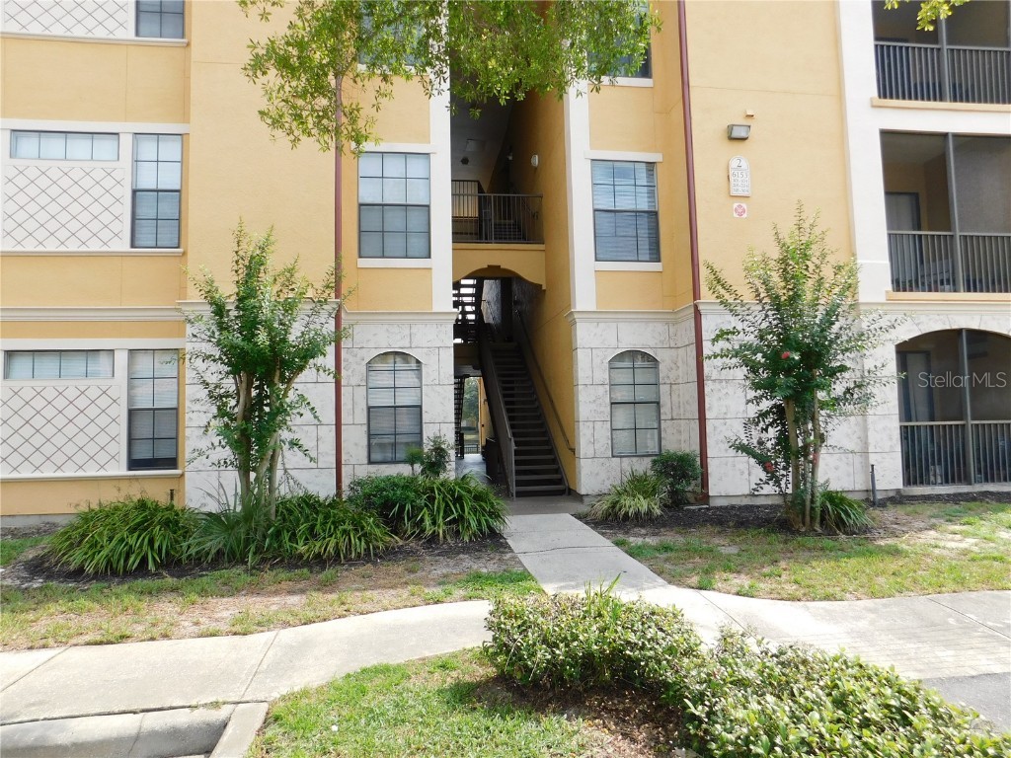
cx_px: 506
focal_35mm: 23
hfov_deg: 73.9
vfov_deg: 58.9
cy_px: 379
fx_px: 672
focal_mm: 4
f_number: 3
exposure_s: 1/640
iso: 125
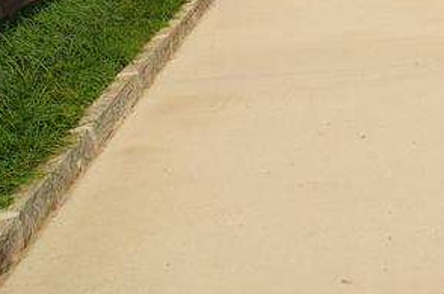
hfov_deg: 33.9
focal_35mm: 49
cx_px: 512
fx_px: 603
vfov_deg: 25.0
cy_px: -50
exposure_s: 1/1000
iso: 100
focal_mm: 12
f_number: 5
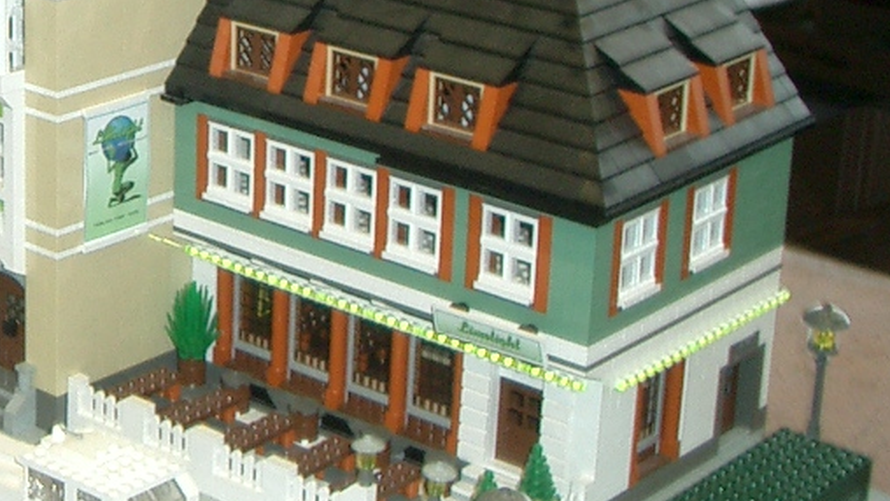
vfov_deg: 12.5
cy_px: 74
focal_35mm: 96
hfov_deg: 21.1
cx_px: -98
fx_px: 2266
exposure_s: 1/40
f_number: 2.6
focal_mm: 5.8
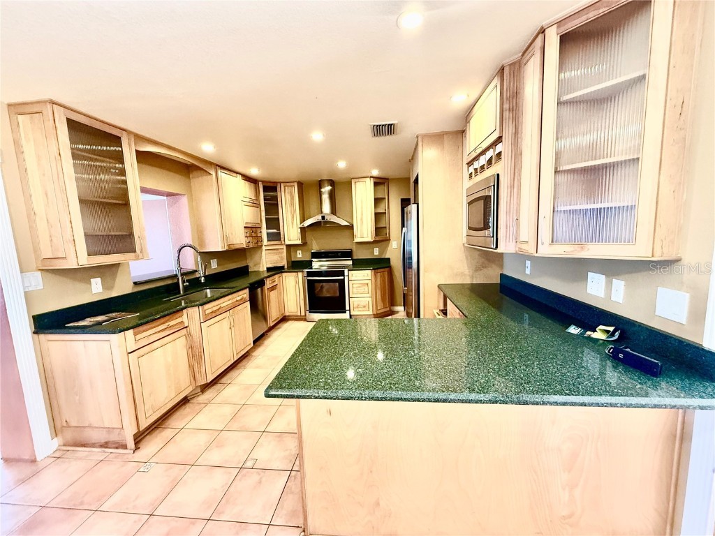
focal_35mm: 14
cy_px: 268
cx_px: 358
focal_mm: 2.22
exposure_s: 1/60
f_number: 2.2
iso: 500
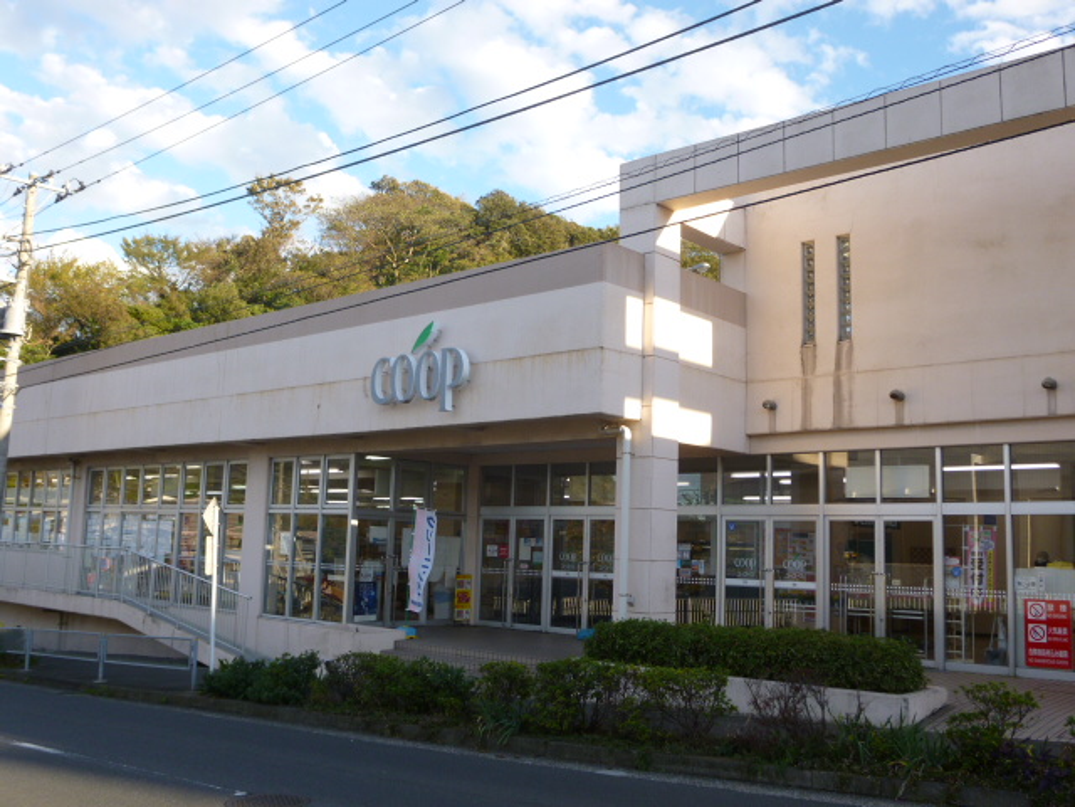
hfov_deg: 54.0
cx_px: 538
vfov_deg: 41.8
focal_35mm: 34
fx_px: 1056
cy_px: 404
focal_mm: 6
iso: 100
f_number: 3.5
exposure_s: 1/200
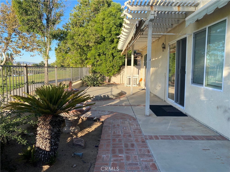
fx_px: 173
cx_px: 115
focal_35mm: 26
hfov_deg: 67.3
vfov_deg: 53.1
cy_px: 86
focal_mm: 4.25
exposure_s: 1/905
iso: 32
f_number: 1.8
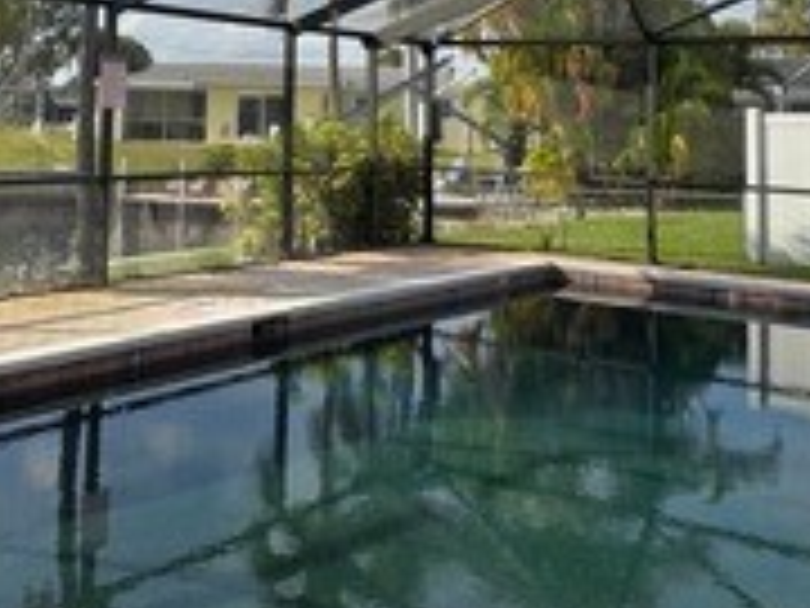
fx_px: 1193
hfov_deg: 36.9
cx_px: 238
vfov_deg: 27.2
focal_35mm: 51
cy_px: 18
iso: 12
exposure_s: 1/474
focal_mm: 6.3
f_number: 1.7
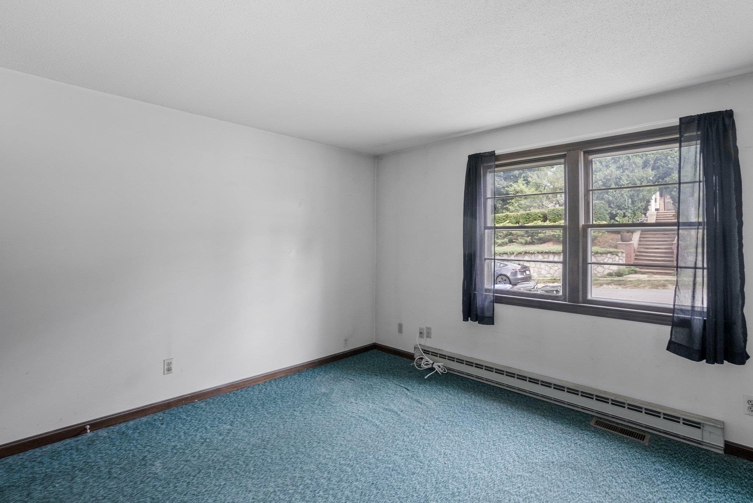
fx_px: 335
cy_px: 252
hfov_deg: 96.7
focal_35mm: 16
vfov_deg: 73.8
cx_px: 376
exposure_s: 1/4
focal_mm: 16
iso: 800
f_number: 8
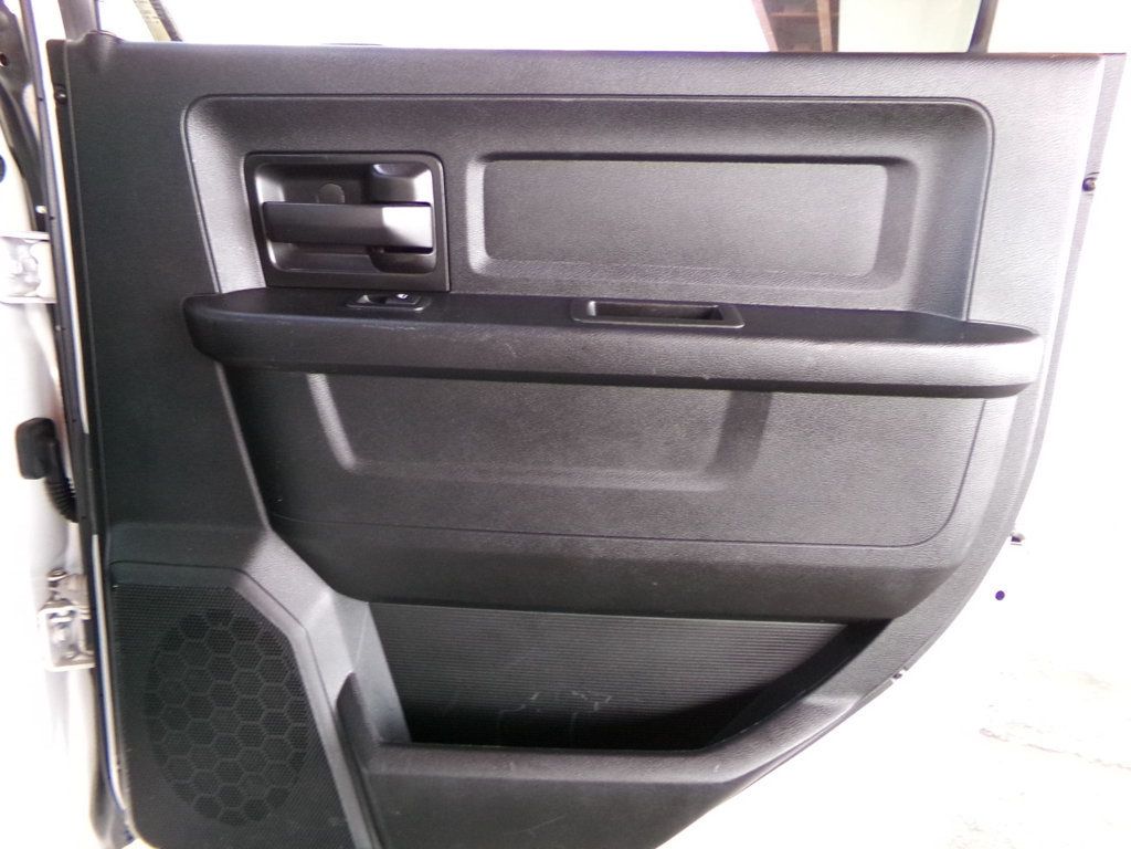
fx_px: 784
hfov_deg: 71.6
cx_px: 566
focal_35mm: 24
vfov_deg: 56.8
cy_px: 424
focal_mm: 4.3
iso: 567
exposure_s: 1/60
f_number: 3.7
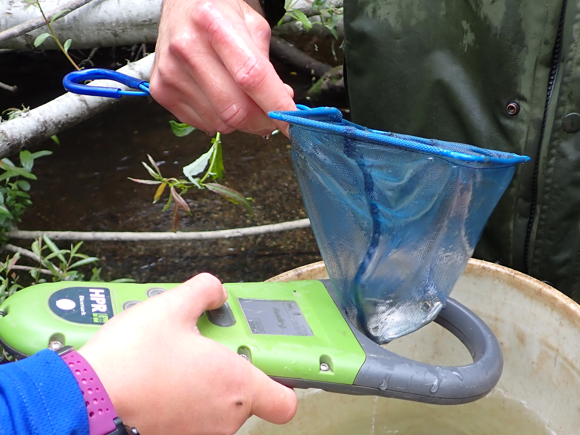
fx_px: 754
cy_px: 277
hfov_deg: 42.0
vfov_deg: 32.0
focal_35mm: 45
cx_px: 331
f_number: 2.3
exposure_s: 1/125
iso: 125
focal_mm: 5.4
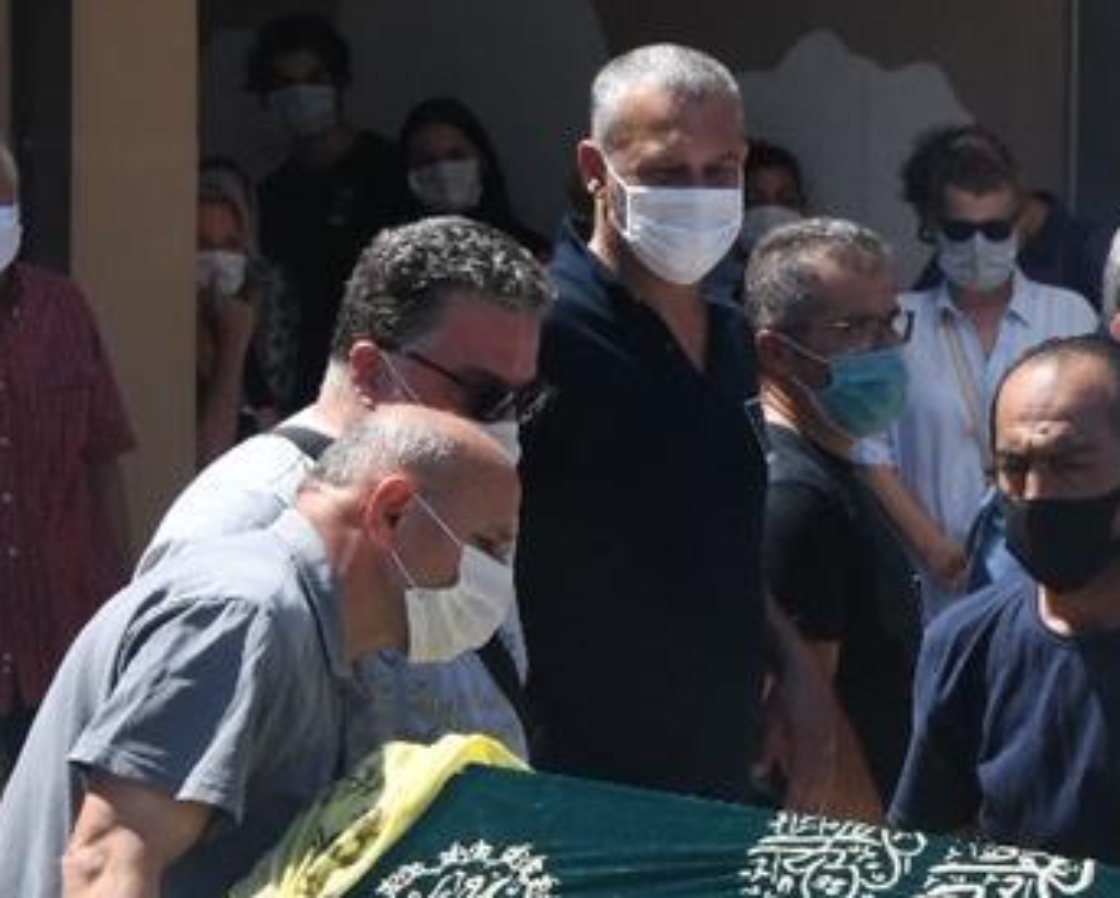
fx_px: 6735
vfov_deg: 7.6
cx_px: 1215
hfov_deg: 9.4
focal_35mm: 203
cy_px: 630
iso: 640
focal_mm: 58
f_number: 11
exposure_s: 1/500
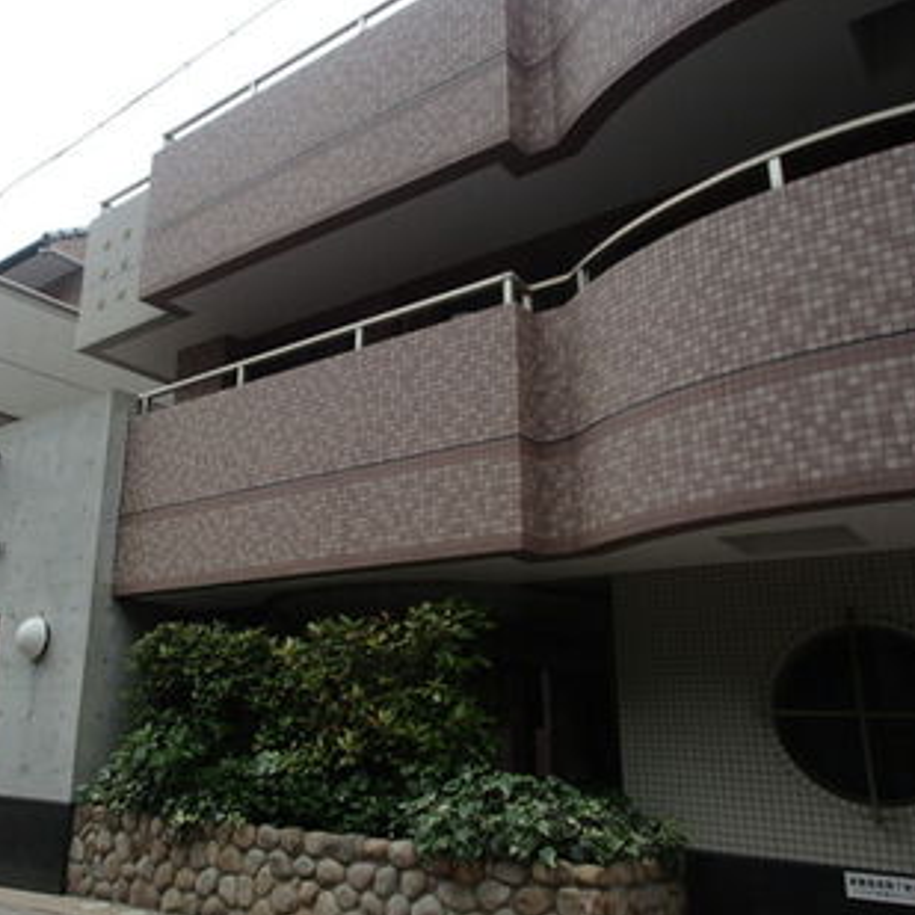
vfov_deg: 54.0
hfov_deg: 53.5
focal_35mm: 30
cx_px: 349
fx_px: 897
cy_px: 458
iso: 100
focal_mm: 4.4
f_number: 3.3
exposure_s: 1/60
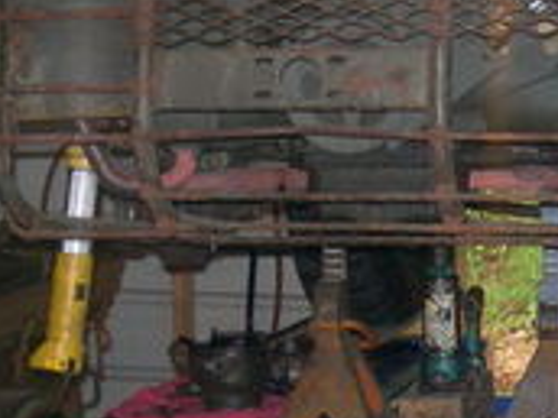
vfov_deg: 10.2
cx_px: 451
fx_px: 2321
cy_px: 421
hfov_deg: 13.6
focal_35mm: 144
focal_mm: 7.8
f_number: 2.8
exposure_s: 1/60.1
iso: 200
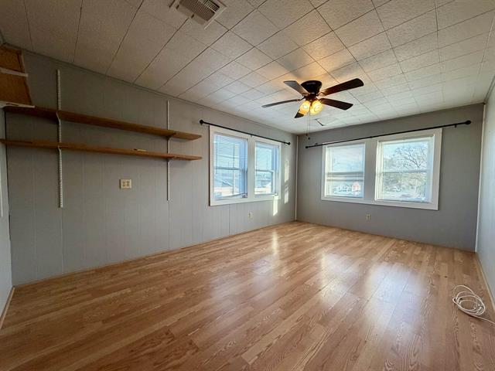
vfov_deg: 85.7
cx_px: 248
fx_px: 200
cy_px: 186
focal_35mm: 14
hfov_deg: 102.1
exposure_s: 1/120
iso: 250
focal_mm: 2.22
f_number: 2.2
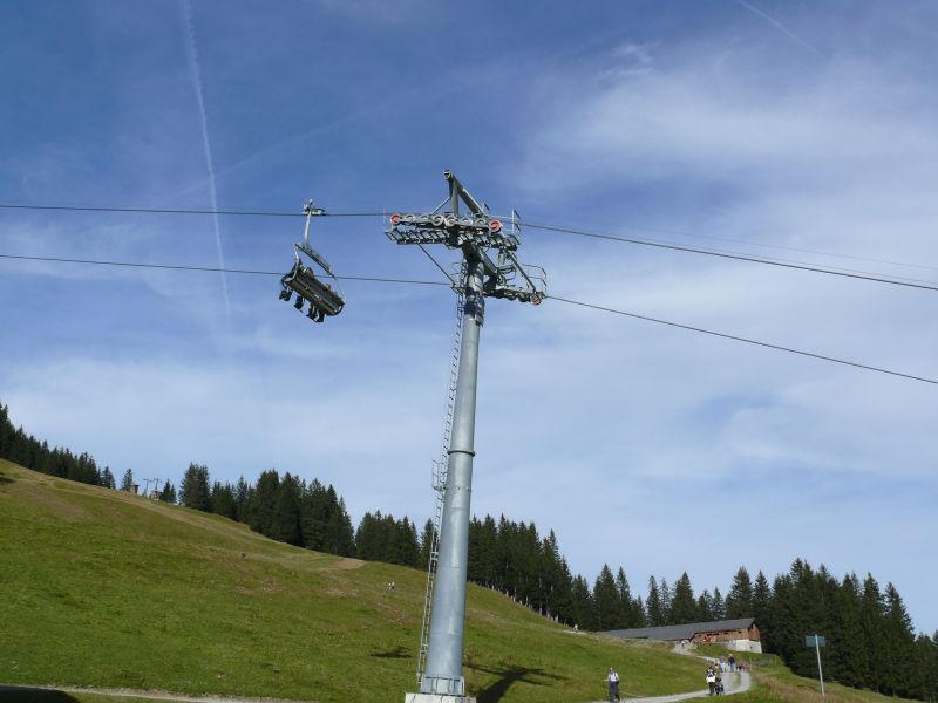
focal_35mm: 35
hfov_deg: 52.6
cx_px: 469
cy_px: 352
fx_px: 948
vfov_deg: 40.7
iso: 100
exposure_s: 1/400
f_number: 8
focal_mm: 7.4
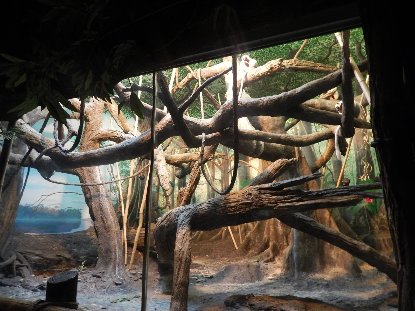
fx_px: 276
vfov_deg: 58.9
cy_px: 156
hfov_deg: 73.9
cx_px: 208
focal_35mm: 23
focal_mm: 4
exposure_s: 1/10
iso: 400
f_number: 3
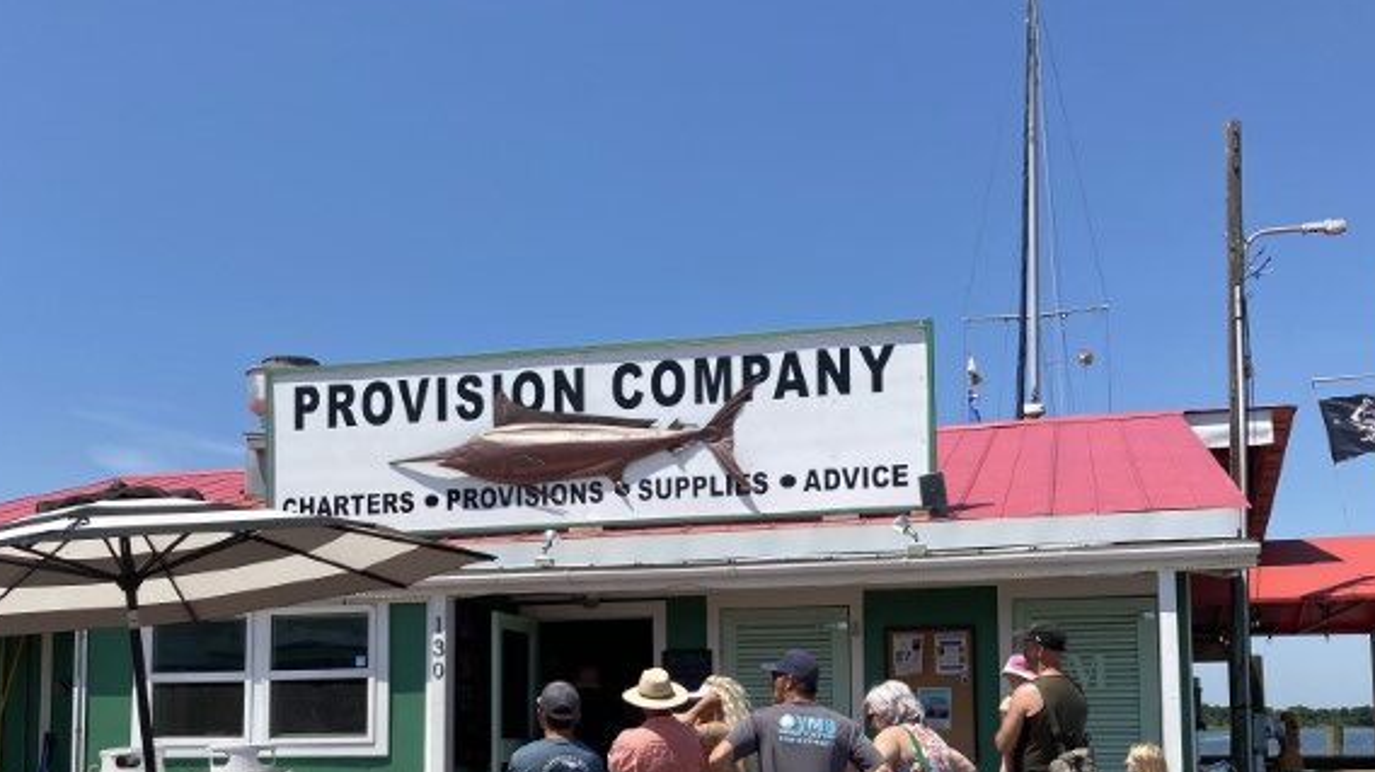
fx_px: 1567
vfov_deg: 27.2
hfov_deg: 47.4
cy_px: 605
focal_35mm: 43
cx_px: 690
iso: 20
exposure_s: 1/2558
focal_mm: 3.99
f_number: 1.8
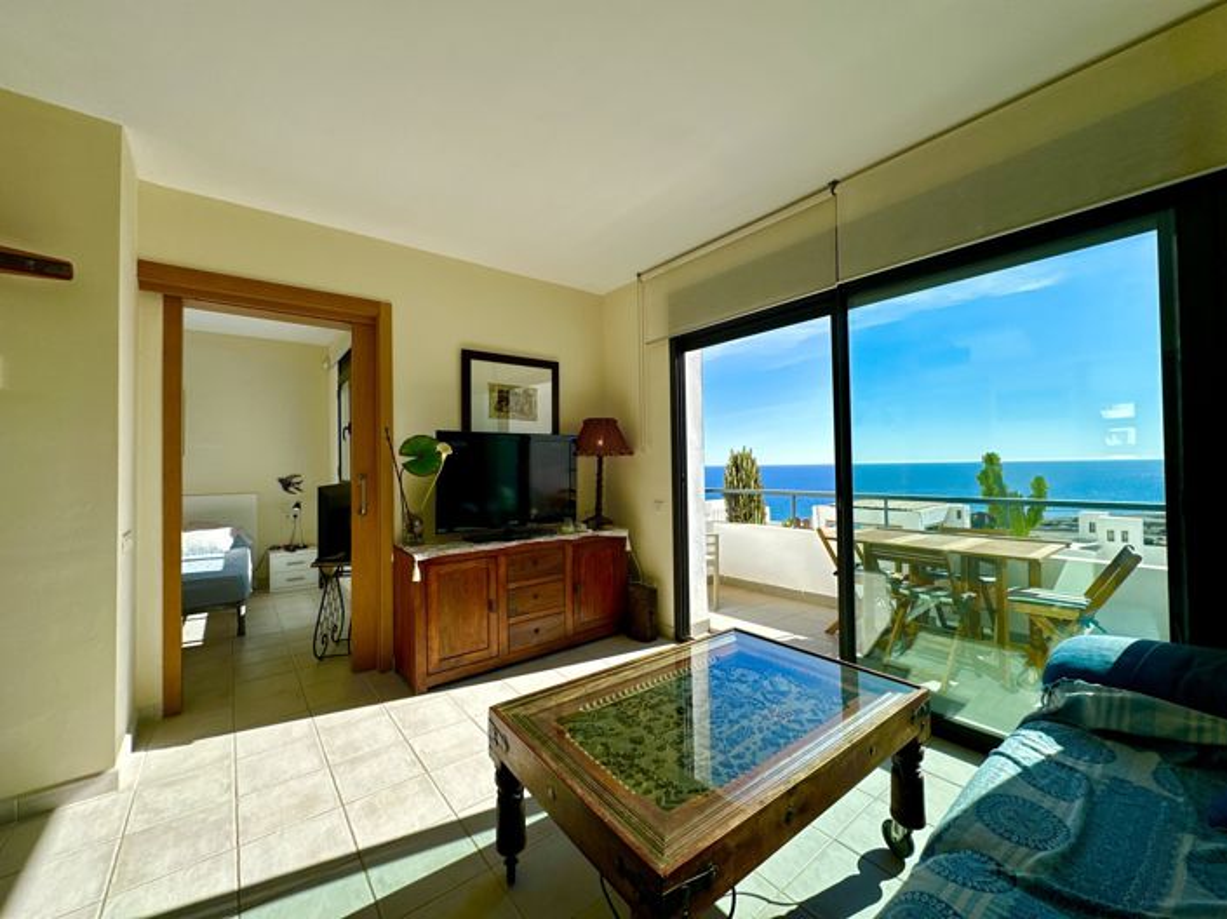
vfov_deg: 85.6
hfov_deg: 102.1
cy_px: 460
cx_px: 614
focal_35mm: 14
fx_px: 496
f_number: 2.2
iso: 40
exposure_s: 1/1335
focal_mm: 2.22
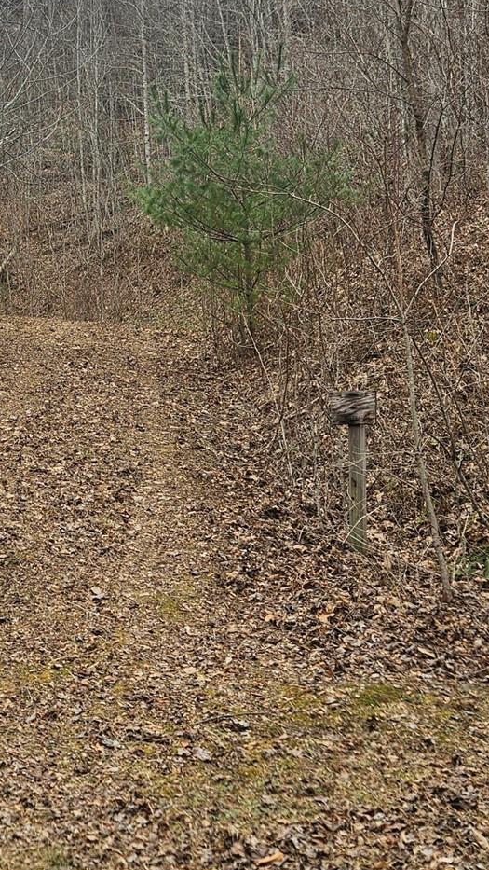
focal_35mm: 55
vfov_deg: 37.6
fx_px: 1267
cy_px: 317
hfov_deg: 21.2
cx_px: 15
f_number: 1.8
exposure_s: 1/213
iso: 25
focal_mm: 5.4
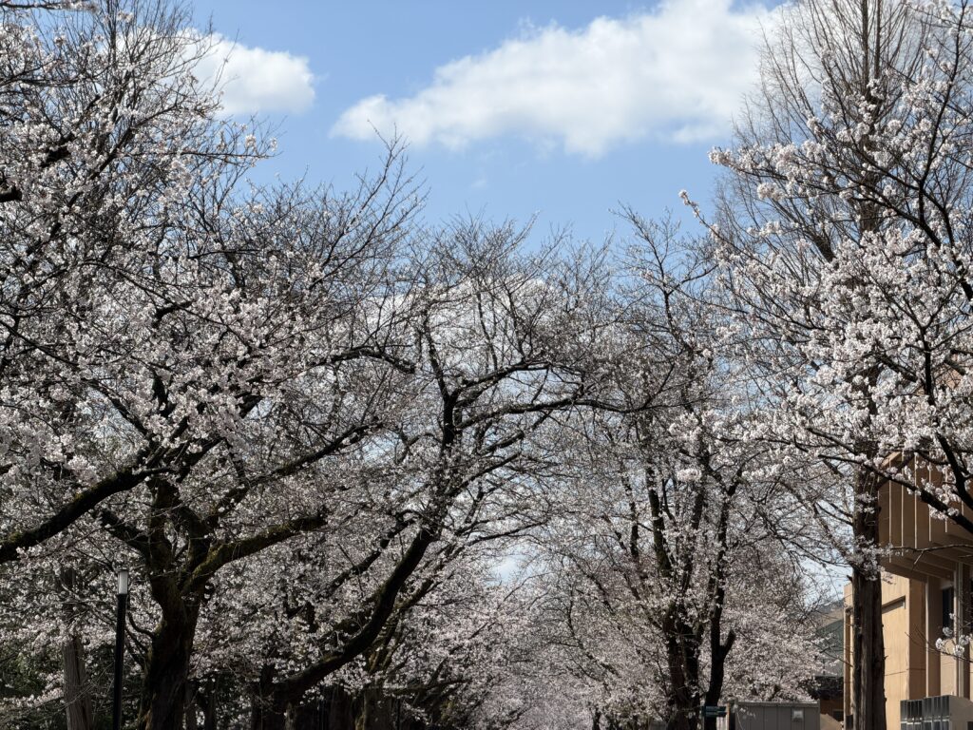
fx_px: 2811
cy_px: 365
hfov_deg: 19.6
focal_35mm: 100
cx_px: 486
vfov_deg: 14.8
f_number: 2.8
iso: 20
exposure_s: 1/717
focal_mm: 16.89
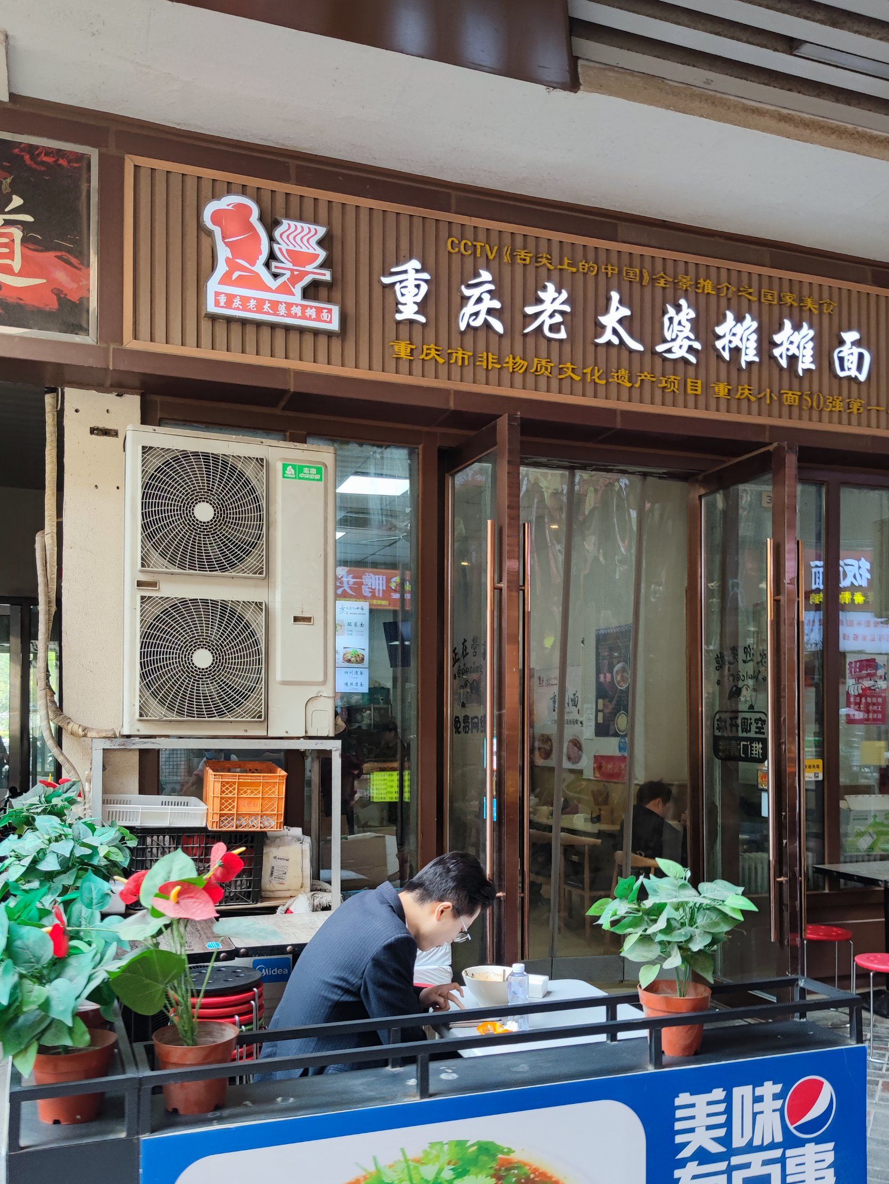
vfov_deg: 57.7
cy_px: 733
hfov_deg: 45.4
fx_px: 1061
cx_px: 470
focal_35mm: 31
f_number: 1.85
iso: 50
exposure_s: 1/111
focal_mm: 6.78
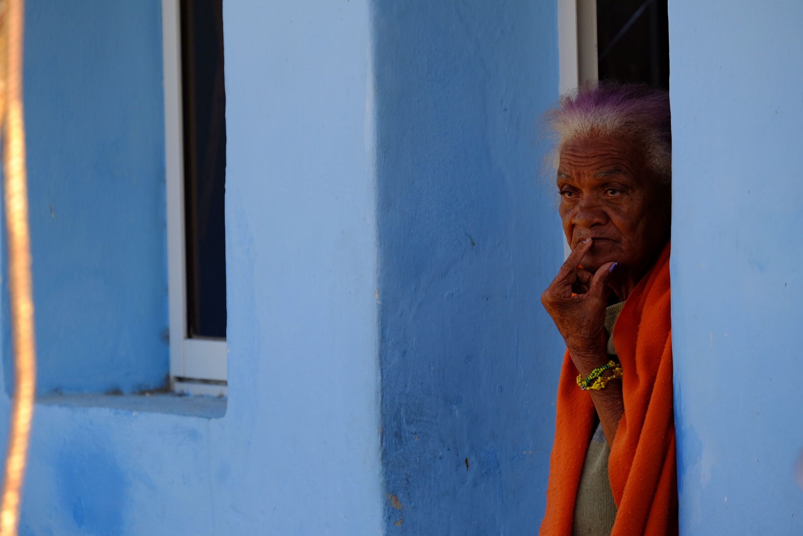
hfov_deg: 8.8
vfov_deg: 5.9
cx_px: 402
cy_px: 268
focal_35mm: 234
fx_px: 5219
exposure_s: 1/250
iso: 320
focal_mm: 156.1
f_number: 5.6
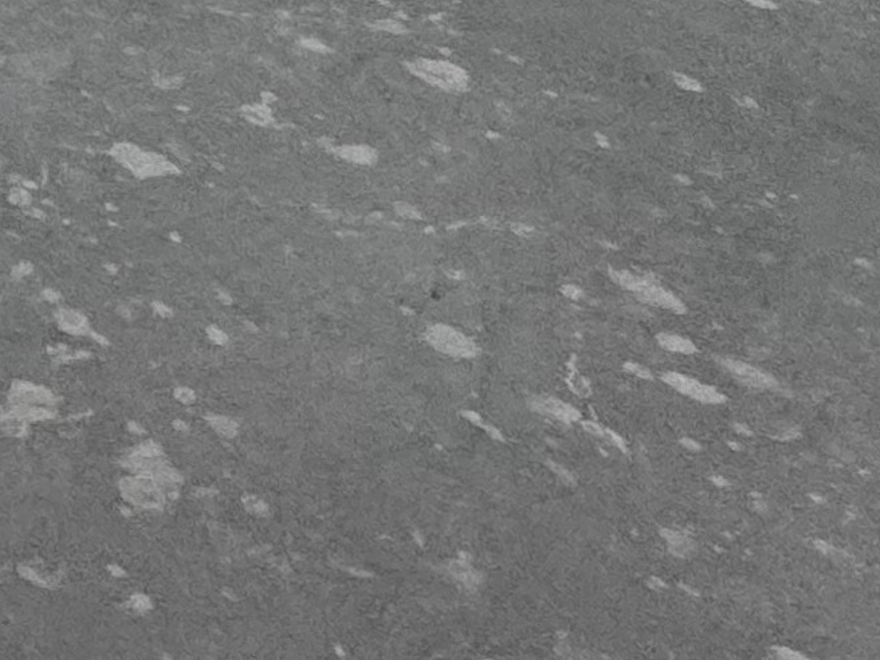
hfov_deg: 15.8
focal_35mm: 86
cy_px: -1061
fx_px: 2186
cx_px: -1053
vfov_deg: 12.3
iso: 250
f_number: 2.2
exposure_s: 1/99
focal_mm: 2.22
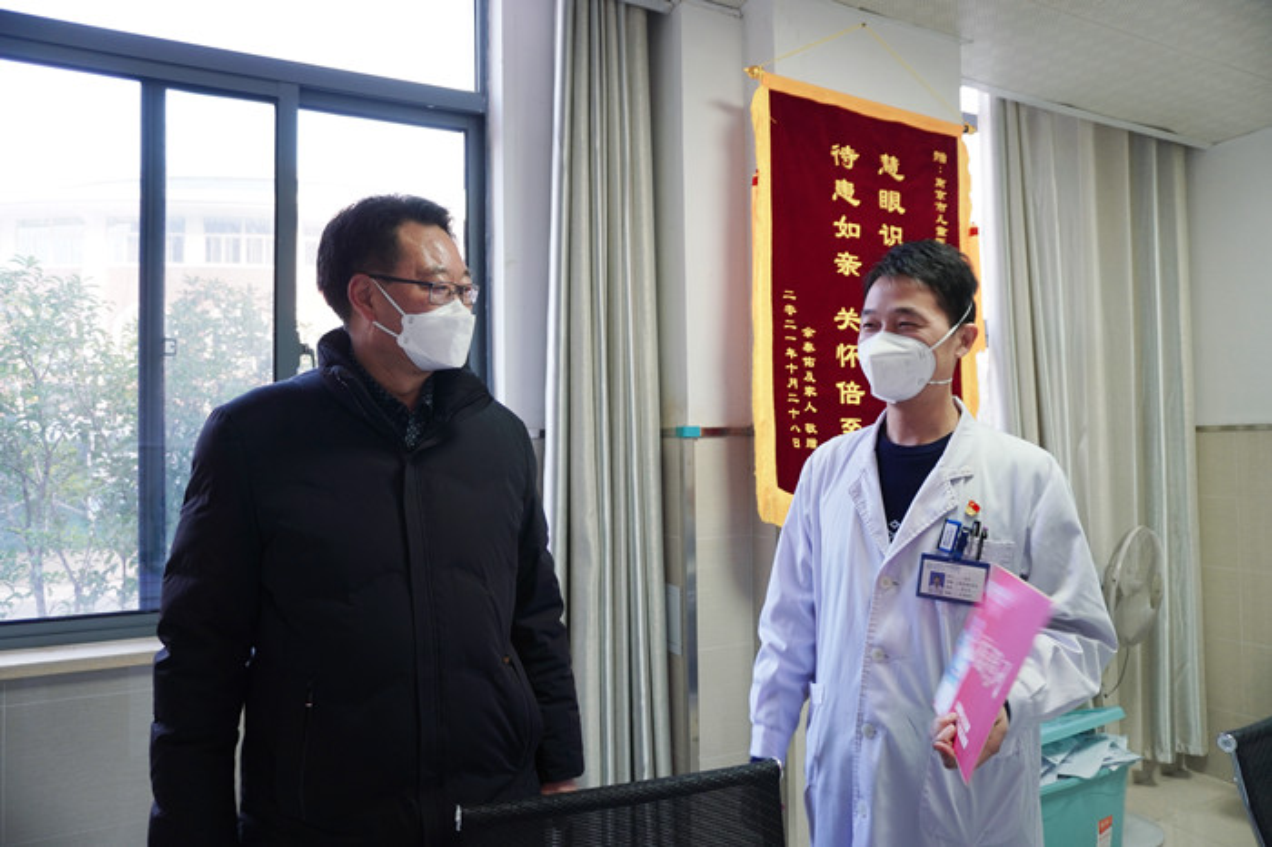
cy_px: 424
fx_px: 848
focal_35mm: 24
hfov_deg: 73.8
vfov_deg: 53.1
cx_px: 636
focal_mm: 16
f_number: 3.5
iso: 200
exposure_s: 1/30
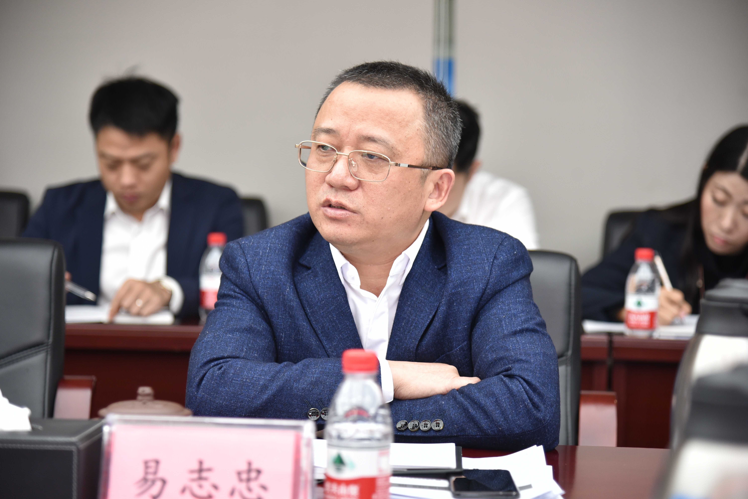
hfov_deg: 20.8
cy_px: 250
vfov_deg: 14.0
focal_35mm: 98
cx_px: 374
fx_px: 2037
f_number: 4
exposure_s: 1/40
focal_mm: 98
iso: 800
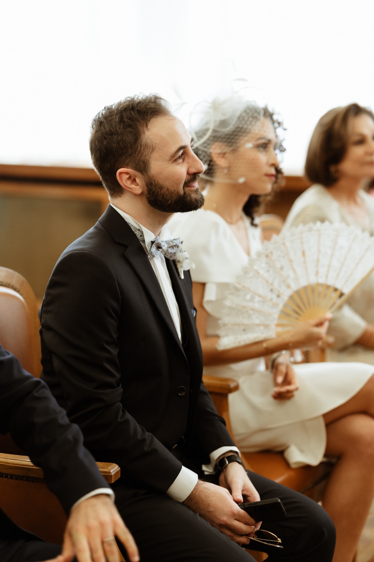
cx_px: 187
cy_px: 281
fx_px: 1327
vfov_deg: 23.9
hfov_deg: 16.0
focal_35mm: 85
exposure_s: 1/200
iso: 640
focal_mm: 85
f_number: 2.2
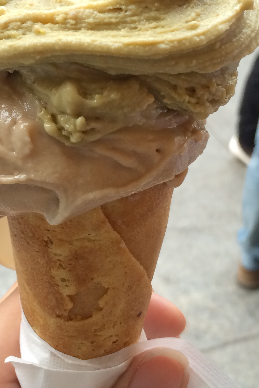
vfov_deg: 30.5
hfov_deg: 20.6
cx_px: 104
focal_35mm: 66
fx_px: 712
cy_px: 174
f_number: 2.2
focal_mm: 4.12
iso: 32
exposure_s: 1/30
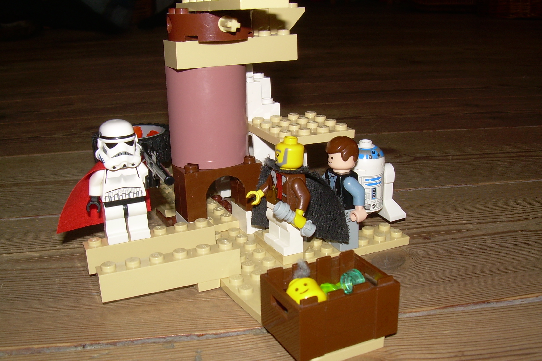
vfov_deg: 33.4
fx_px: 602
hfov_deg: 48.5
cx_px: 269
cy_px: 180
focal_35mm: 40
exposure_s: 1/60
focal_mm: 6.3
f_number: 2.8
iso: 50
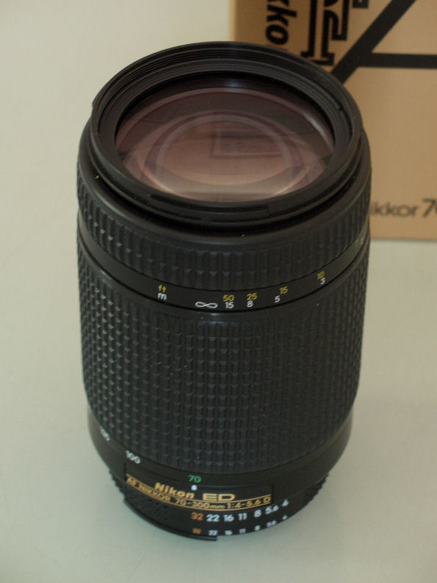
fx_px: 2004
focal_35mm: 119
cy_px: 292
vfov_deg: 16.6
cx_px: 218
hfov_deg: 12.4
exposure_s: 1/8
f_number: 4
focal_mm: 25.6
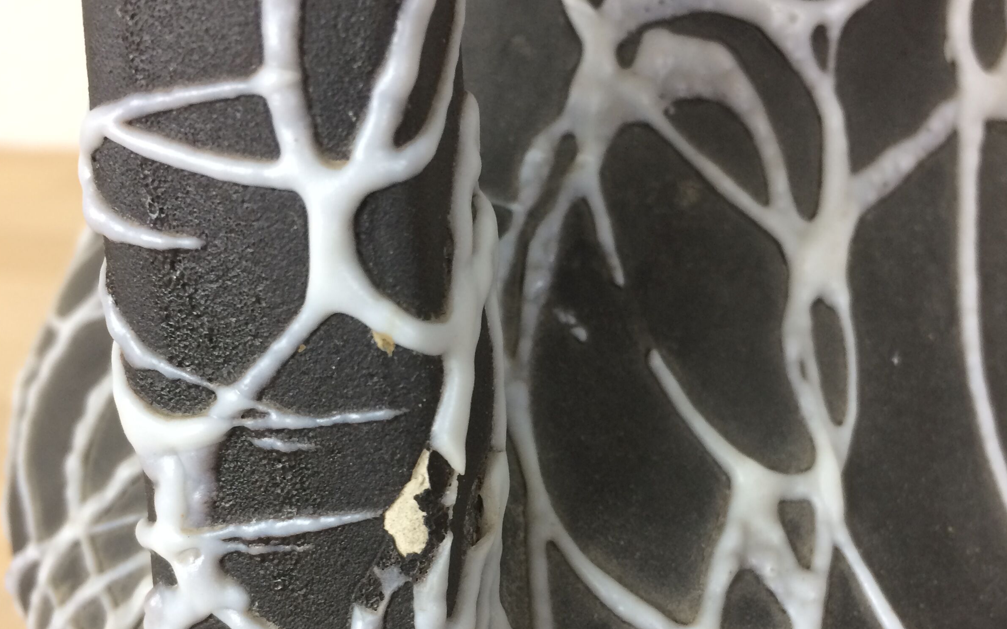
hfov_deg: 47.2
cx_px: 503
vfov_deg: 30.2
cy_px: 445
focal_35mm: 42
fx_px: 1153
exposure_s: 1/33
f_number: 2.2
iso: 50
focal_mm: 4.15
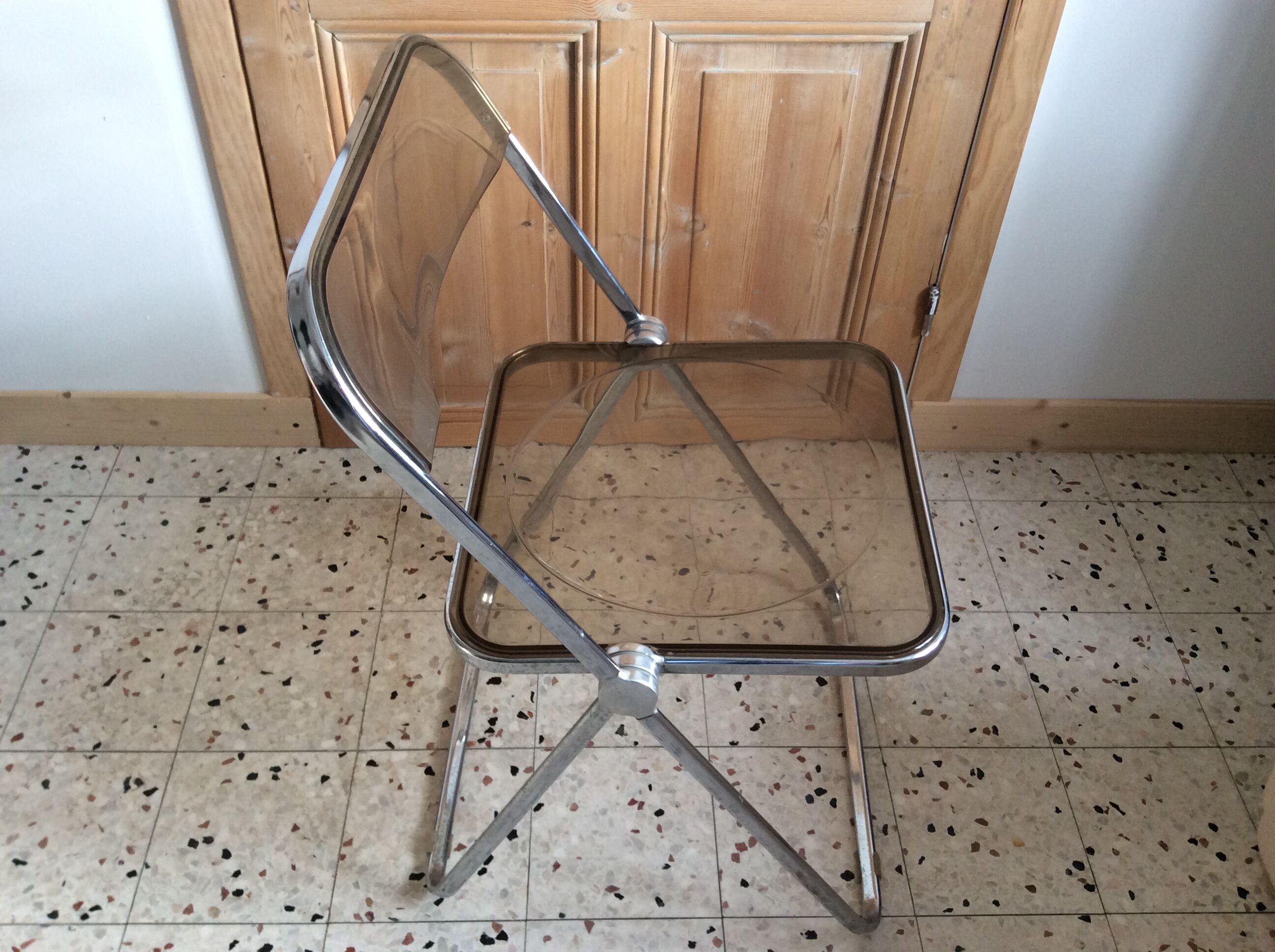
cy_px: 476
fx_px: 1177
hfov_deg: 56.9
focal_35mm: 32
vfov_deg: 44.1
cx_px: 638
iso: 64
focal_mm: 3.3
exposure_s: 1/25
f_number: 2.4
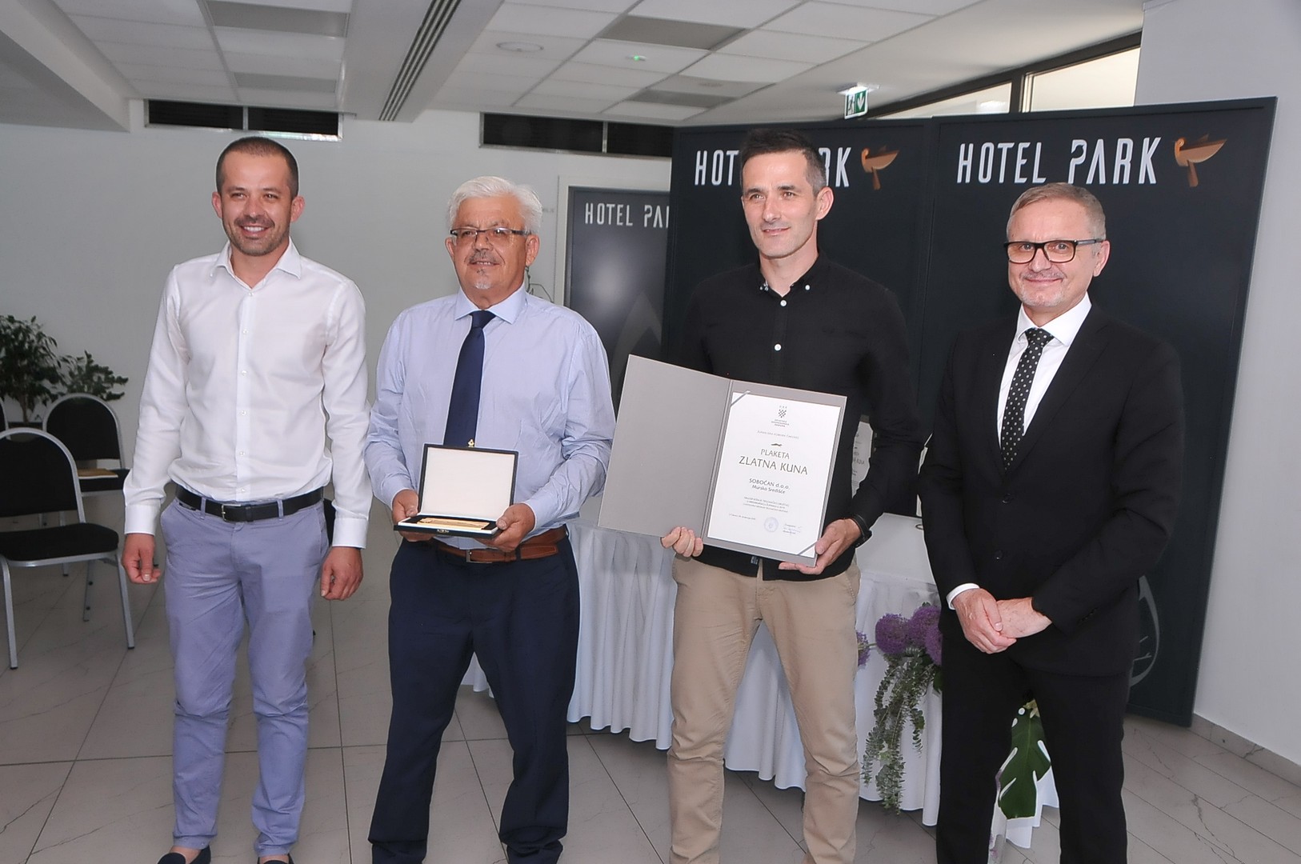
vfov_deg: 39.9
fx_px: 1191
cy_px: 432
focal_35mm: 33
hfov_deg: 57.3
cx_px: 650
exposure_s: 1/60
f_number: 7.1
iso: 800
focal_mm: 22
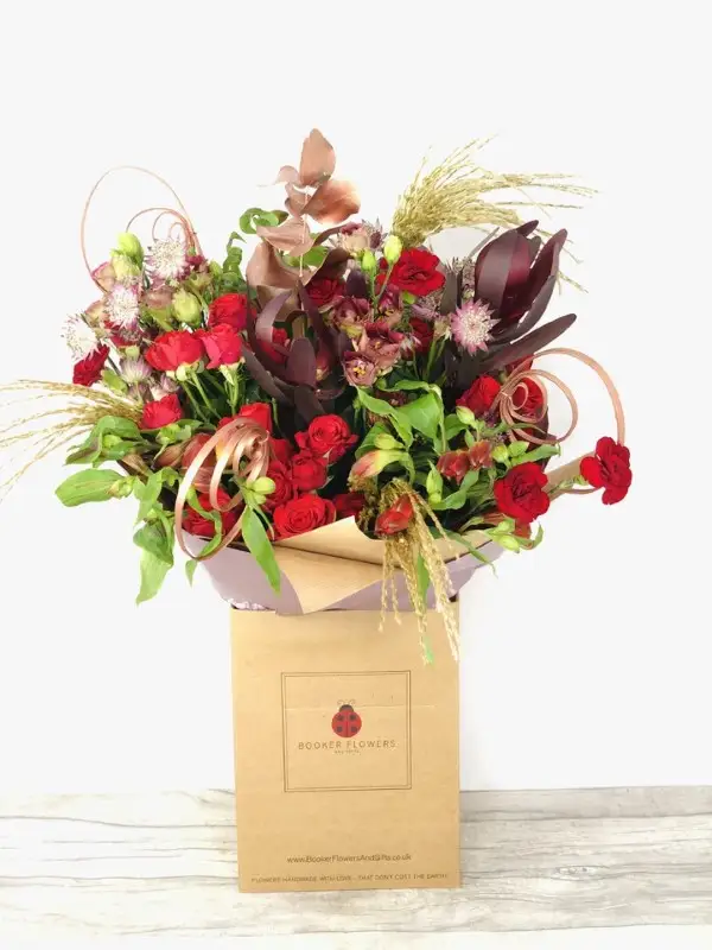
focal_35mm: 52
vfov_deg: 36.8
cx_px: 356
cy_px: 475
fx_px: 1426
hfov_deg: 28.0
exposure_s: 1/50
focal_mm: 6
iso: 80
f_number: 2.4
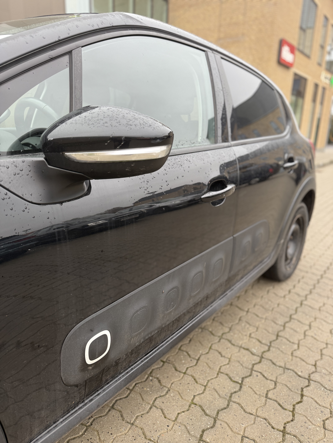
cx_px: 166
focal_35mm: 24
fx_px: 308
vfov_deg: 71.6
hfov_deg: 56.8
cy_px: 222
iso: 125
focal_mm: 6.76
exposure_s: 1/121
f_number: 1.78
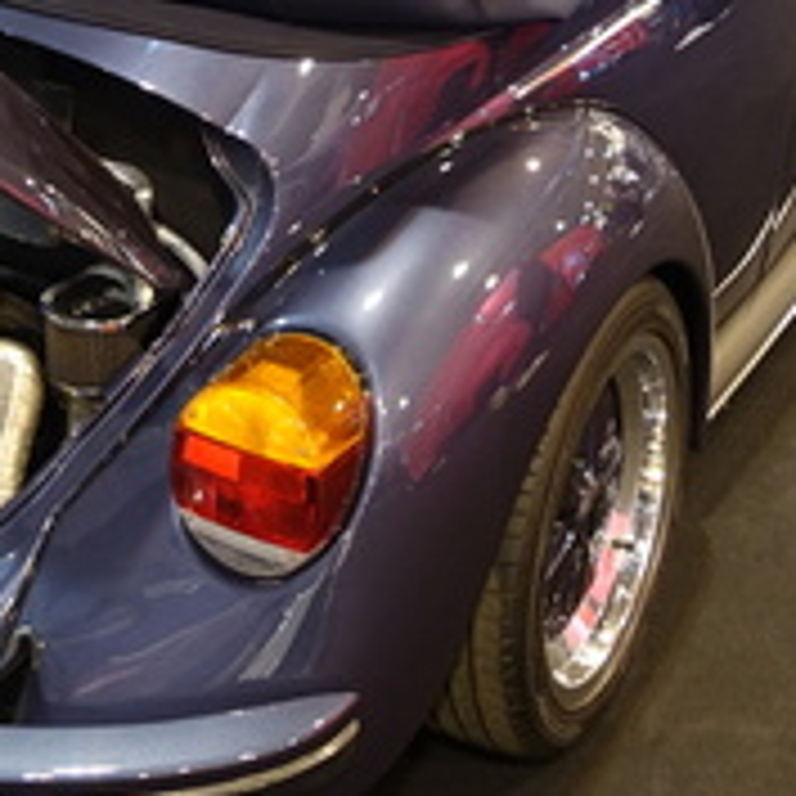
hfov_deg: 24.4
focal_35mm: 69
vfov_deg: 24.7
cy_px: 202
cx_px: 108
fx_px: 1795
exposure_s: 1/30
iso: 400
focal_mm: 8.8
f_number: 1.8
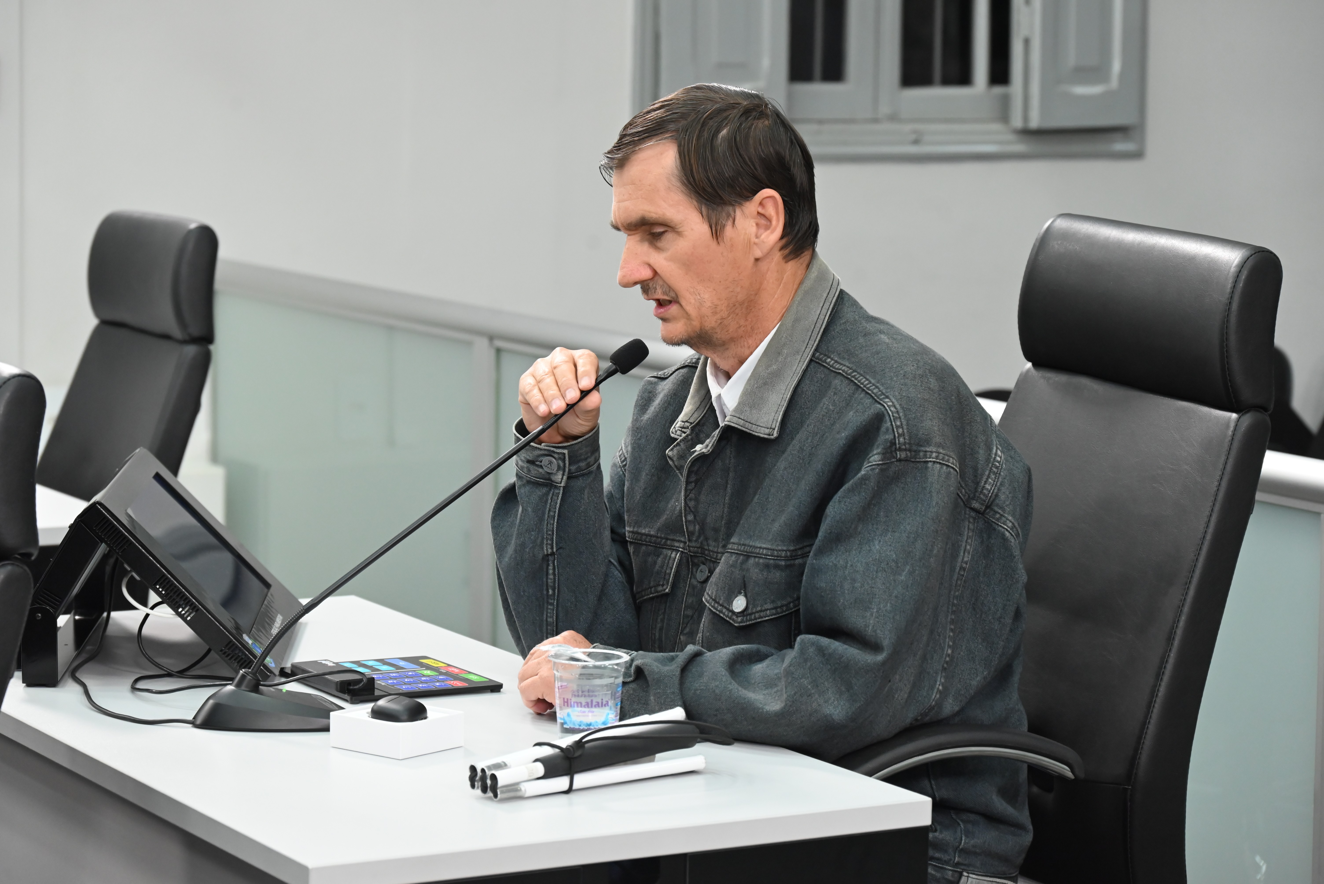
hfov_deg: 21.0
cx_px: 662
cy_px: 442
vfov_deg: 14.1
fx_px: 3569
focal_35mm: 97
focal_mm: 97
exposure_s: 1/125
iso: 2800
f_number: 6.3
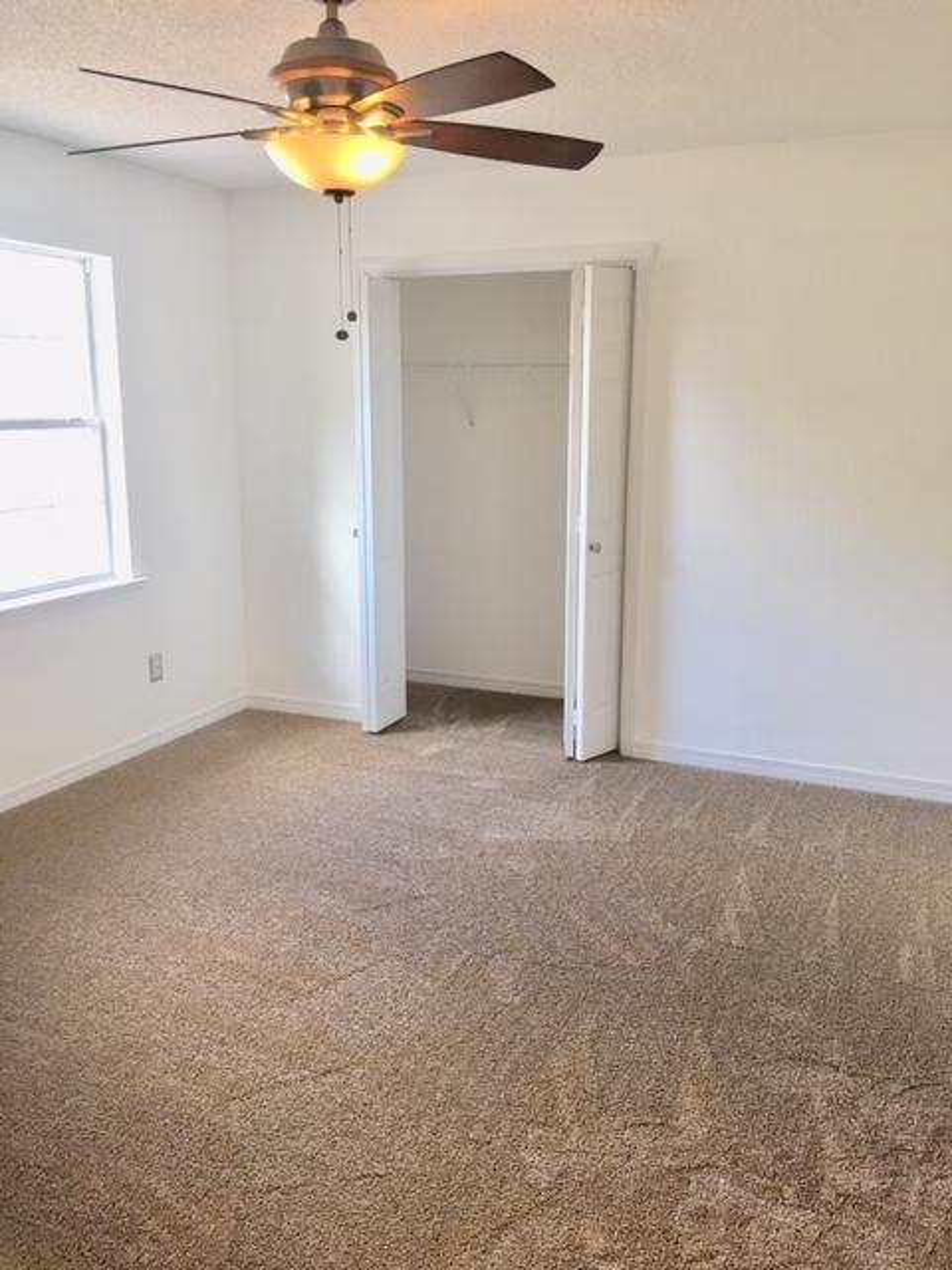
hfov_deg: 48.2
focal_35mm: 29
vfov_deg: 61.7
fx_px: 1063
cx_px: 476
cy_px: 635
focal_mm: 4.15
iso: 25
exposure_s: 1/15
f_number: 2.2
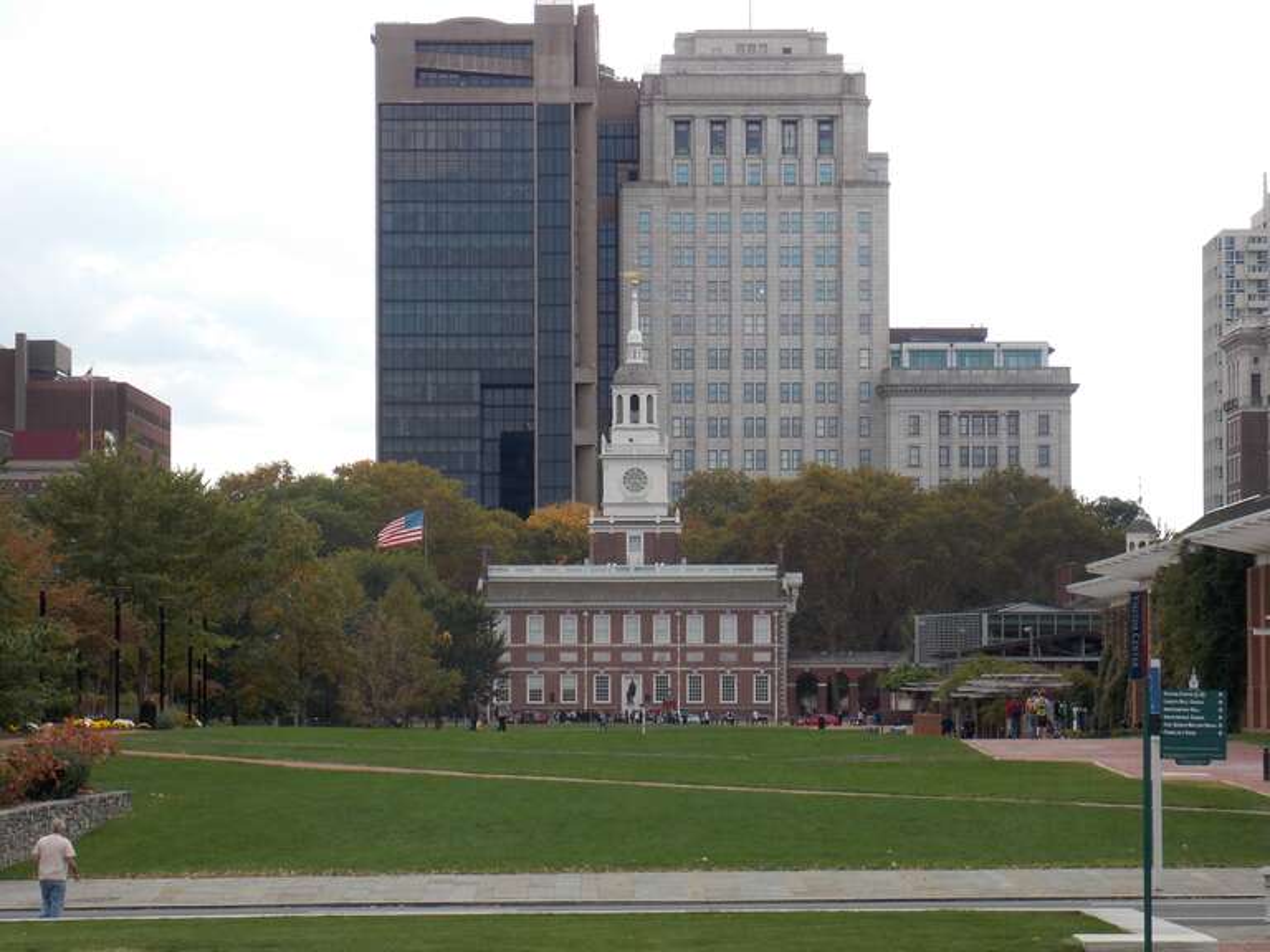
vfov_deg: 12.6
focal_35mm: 118
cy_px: 476
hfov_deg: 16.7
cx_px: 635
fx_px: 4329
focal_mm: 20.9
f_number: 4.8
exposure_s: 1/200
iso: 80
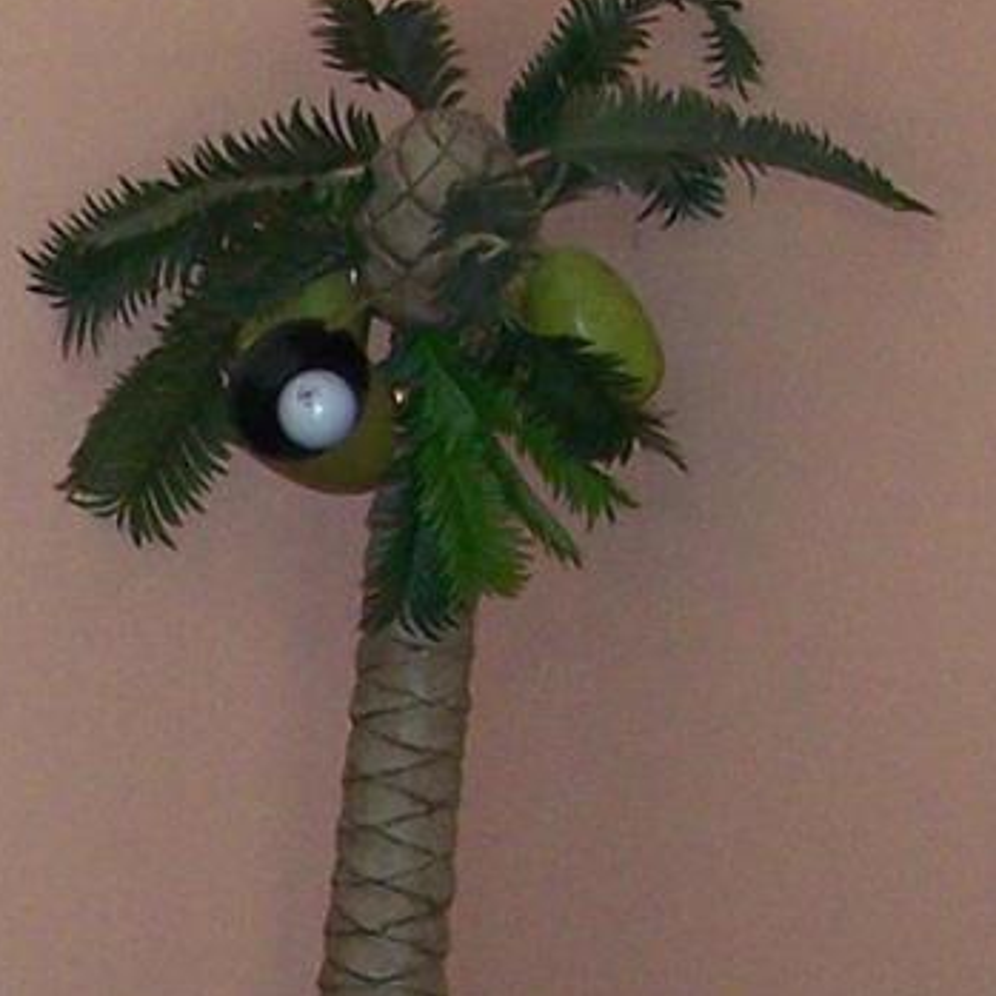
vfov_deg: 8.8
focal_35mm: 197
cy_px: 985
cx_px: -437
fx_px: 6413
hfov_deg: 8.7
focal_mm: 6.3
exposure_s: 1/60
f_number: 2.8
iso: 160
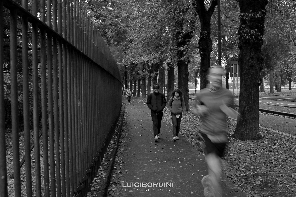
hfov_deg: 53.1
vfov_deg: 36.9
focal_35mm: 36
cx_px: 148
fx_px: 296
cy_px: 98
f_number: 4
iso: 200
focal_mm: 24
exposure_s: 1/13
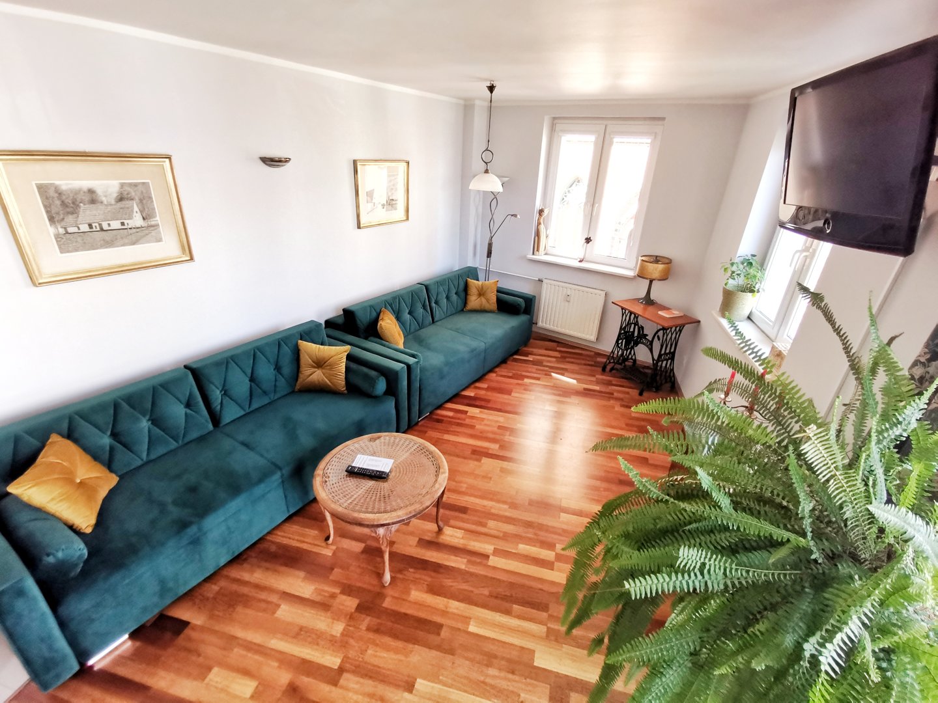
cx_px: 469
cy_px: 352
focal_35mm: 16
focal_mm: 2.35
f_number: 2.2
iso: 320
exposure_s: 1/100
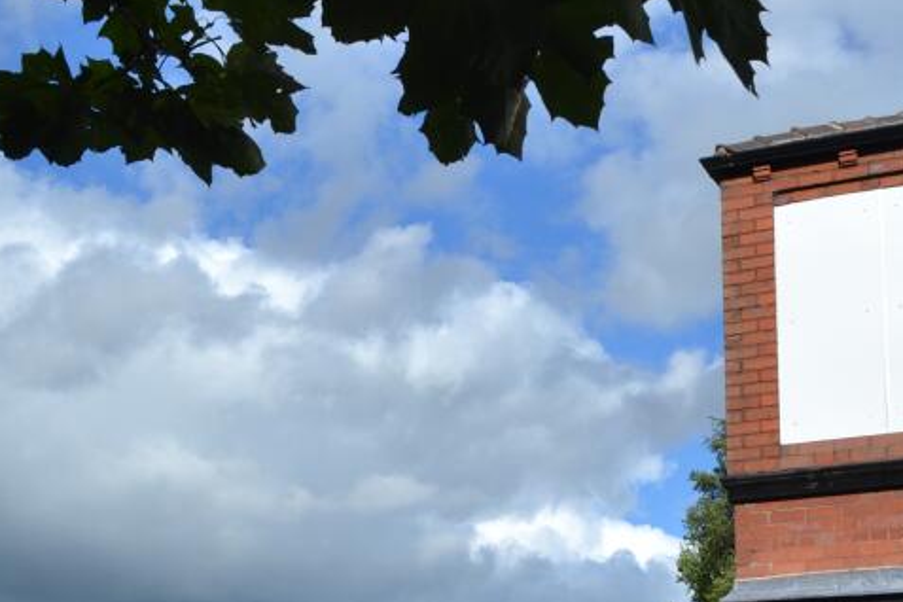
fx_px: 1455
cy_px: 626
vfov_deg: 22.3
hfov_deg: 34.4
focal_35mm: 58
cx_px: 530
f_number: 9
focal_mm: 18
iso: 100
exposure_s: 1/320
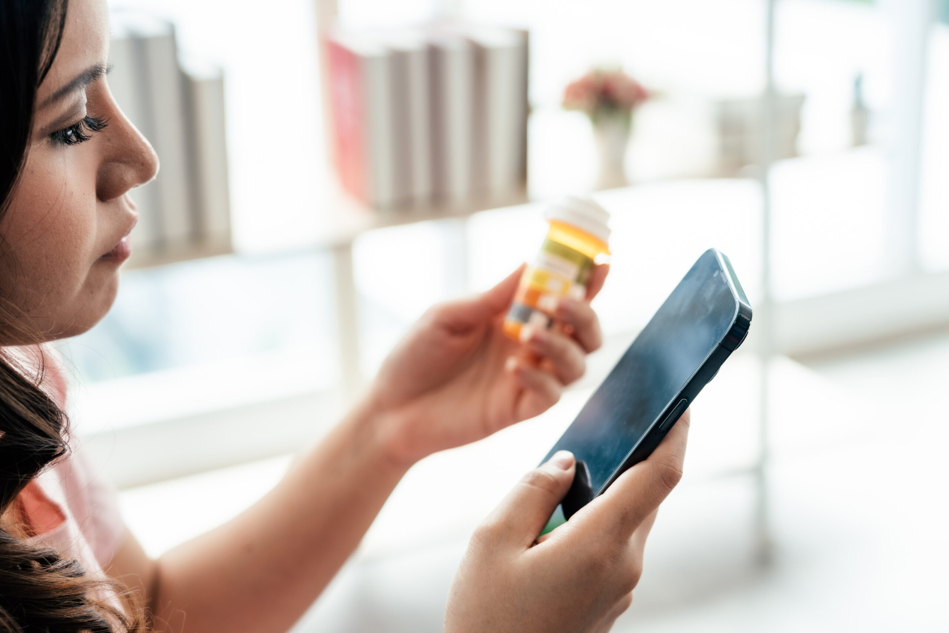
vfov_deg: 20.0
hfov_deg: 29.7
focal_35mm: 68
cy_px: 316
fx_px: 1793
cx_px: 474
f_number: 4
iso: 125
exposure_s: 1/200
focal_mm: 68
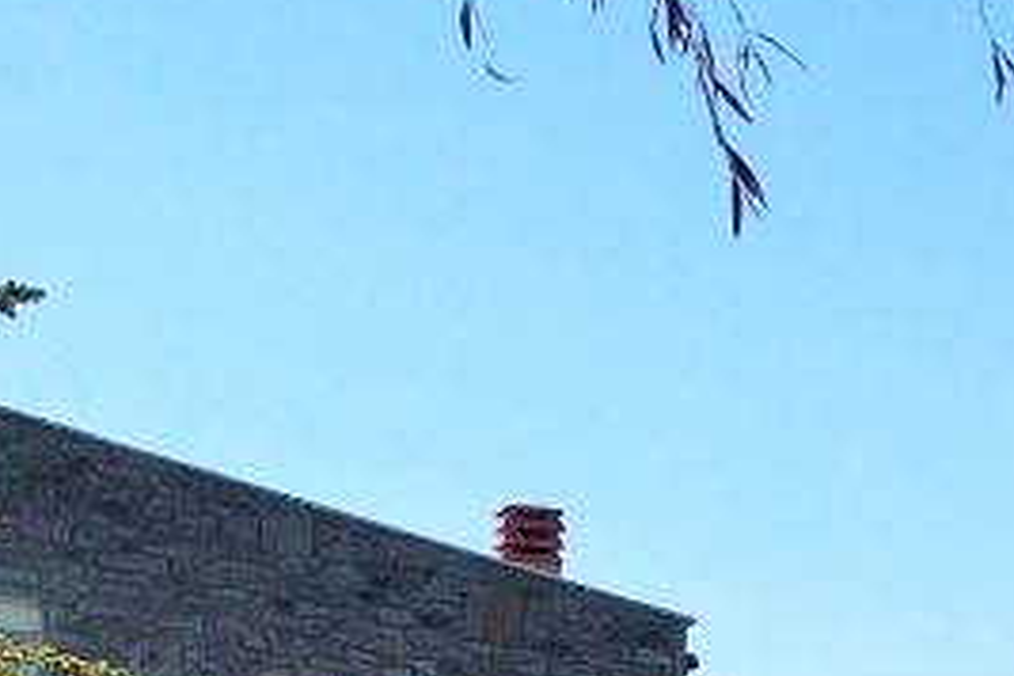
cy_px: 1158
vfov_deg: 10.2
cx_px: 779
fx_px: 3605
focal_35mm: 128
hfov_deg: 15.9
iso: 32
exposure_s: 1/2203
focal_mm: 3.3
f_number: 2.4
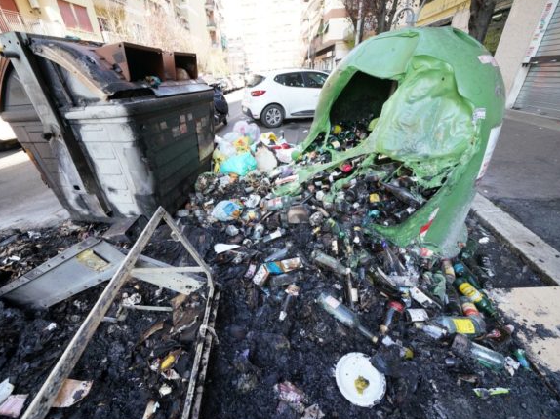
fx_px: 226
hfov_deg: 101.8
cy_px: 204
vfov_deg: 85.6
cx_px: 257
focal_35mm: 14
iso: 1250
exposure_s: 1/200
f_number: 6.3
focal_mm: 12
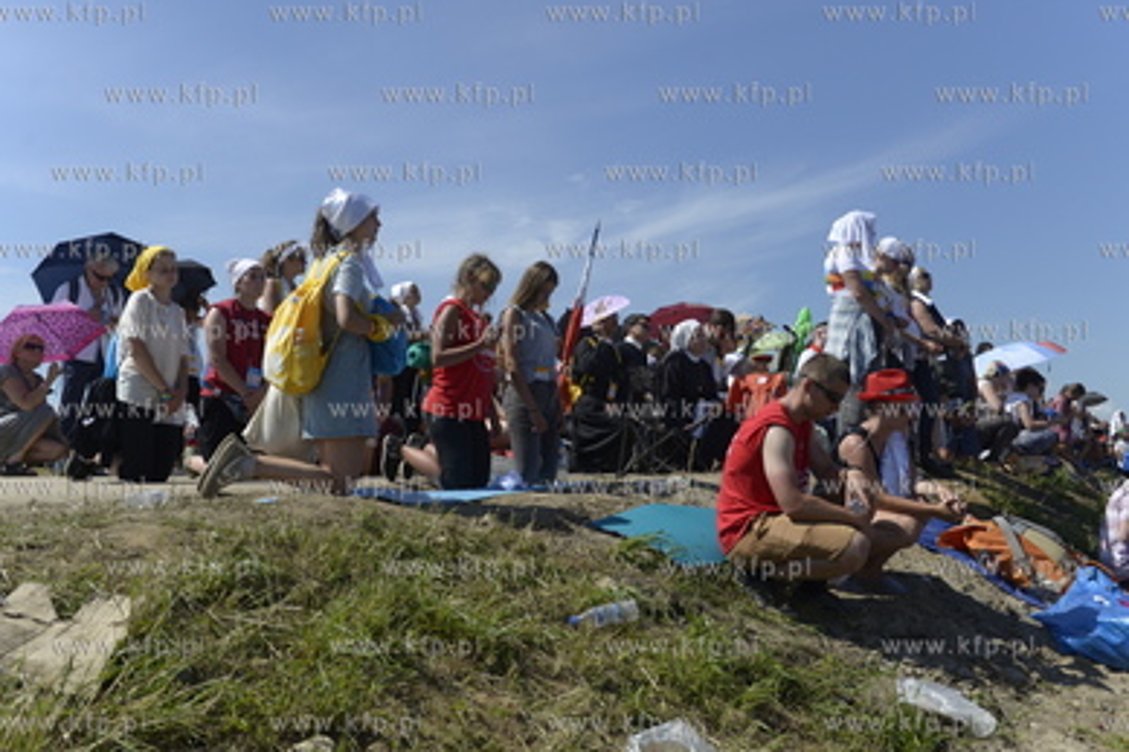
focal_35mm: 35
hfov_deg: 54.5
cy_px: 370
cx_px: 560
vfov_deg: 37.8
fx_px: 1097
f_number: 5.6
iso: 400
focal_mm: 34
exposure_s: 1/2500
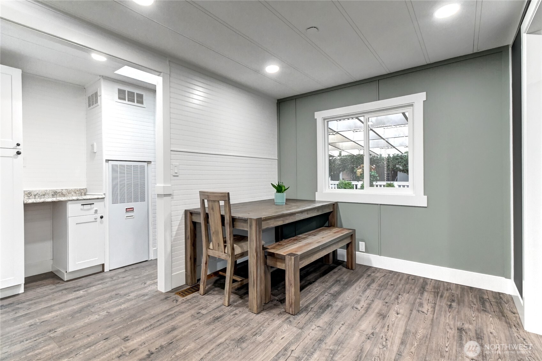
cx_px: 271
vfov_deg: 77.3
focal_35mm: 15
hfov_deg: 100.4
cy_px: 180
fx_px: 226
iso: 3200
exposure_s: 1/5
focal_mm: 10
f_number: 11
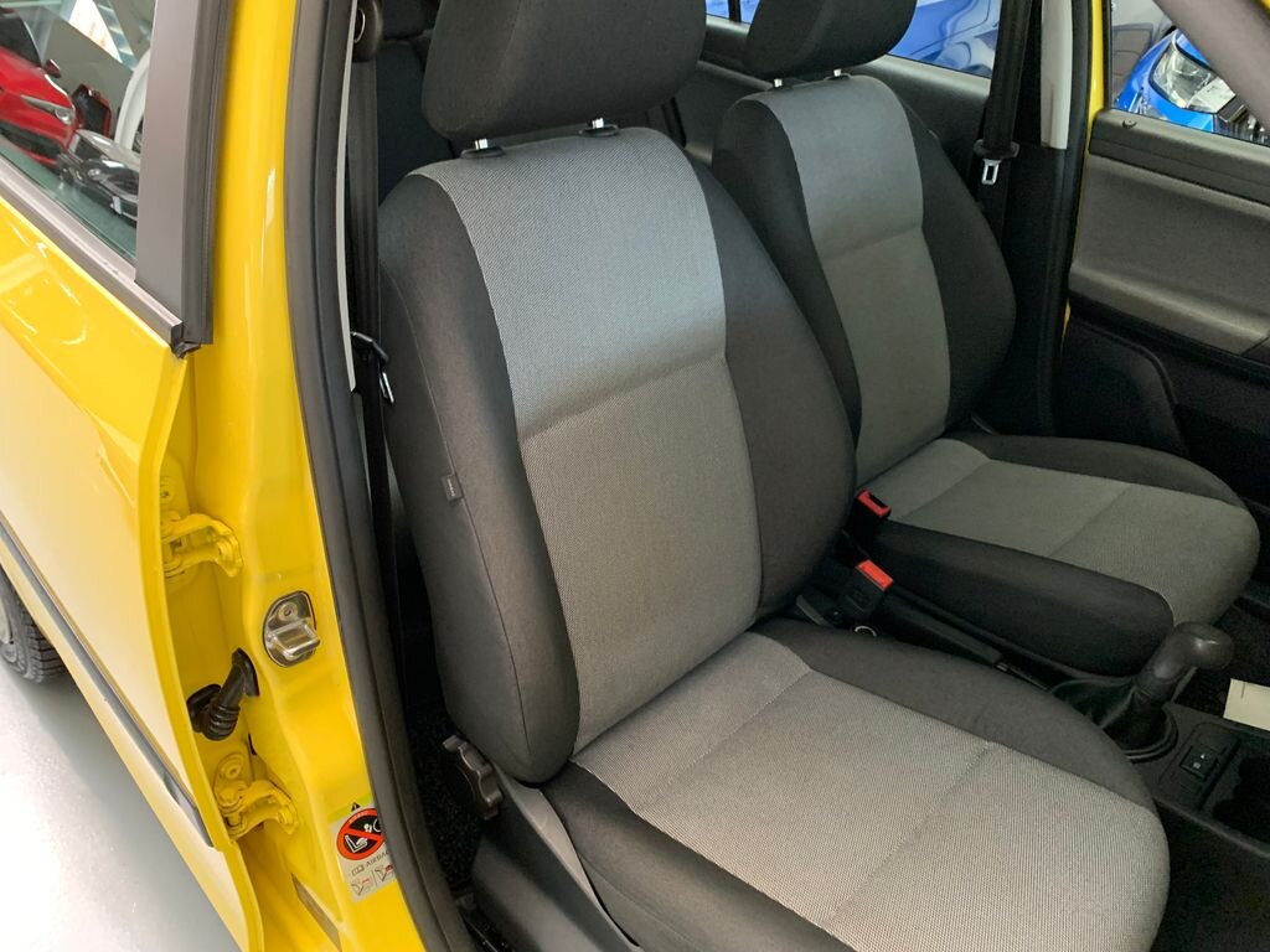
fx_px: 954
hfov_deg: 67.3
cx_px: 635
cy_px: 476
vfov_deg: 53.1
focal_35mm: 26
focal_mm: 4.25
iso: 400
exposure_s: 1/43
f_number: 1.8
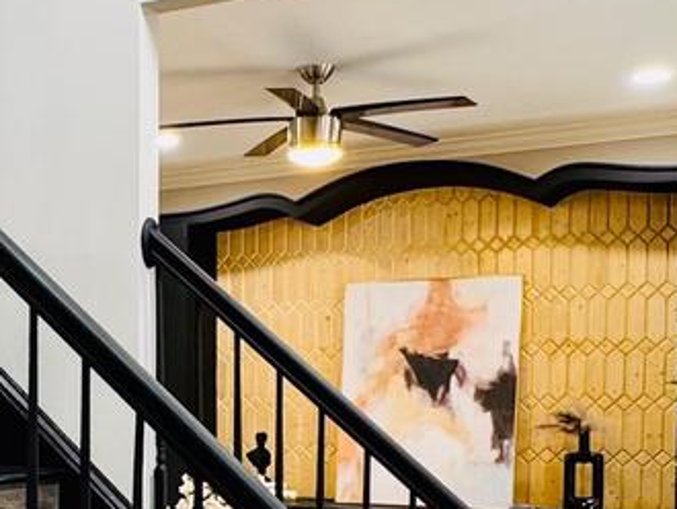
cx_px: 14
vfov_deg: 23.4
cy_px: 456
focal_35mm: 61
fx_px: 1194
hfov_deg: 29.7
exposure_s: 1/60
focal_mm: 2.22
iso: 200
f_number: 2.2
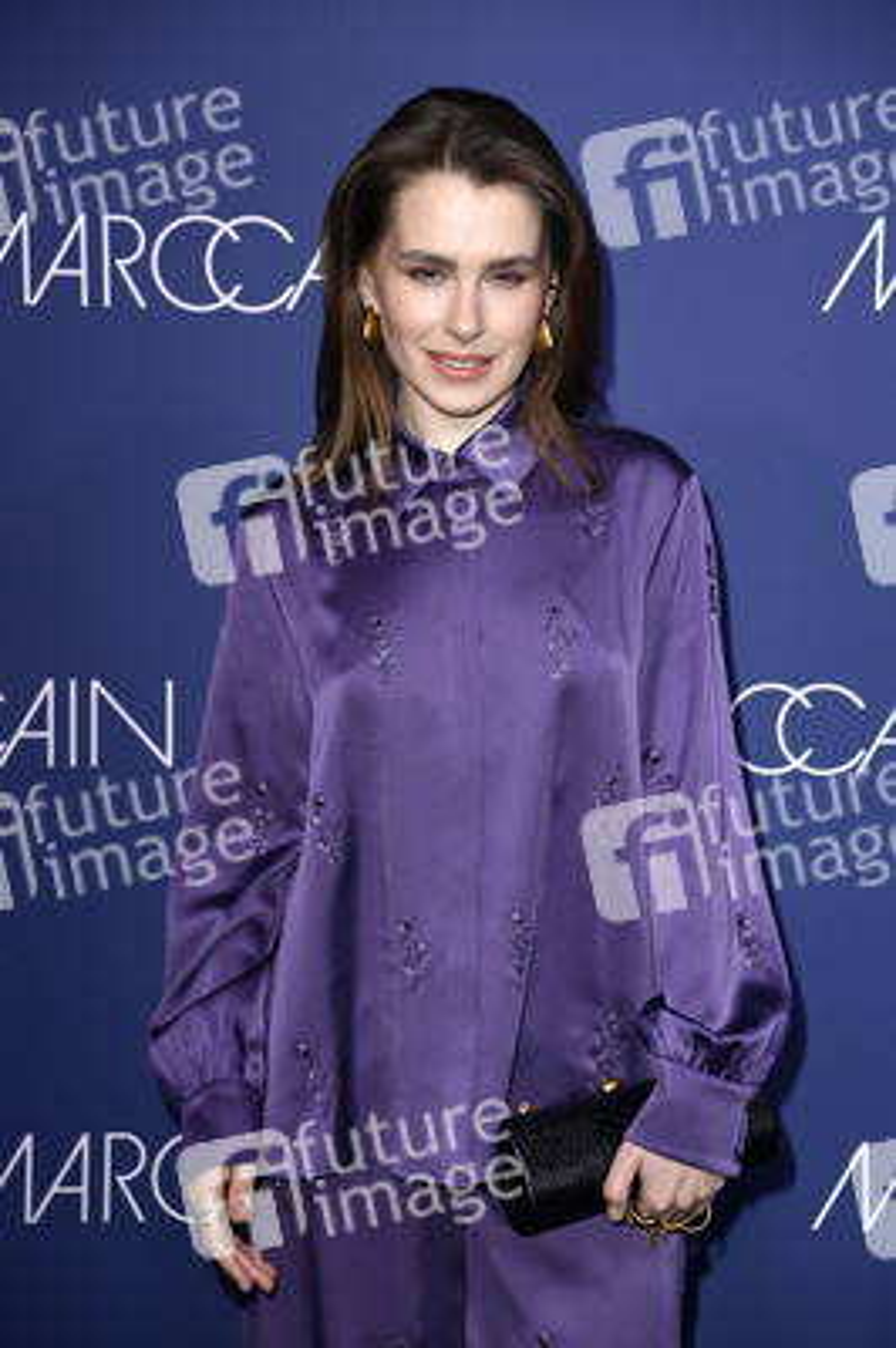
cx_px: 448
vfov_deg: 20.4
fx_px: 3740
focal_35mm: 100
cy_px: 674
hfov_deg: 13.7
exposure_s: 1/250
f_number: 5.6
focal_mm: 100
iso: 640
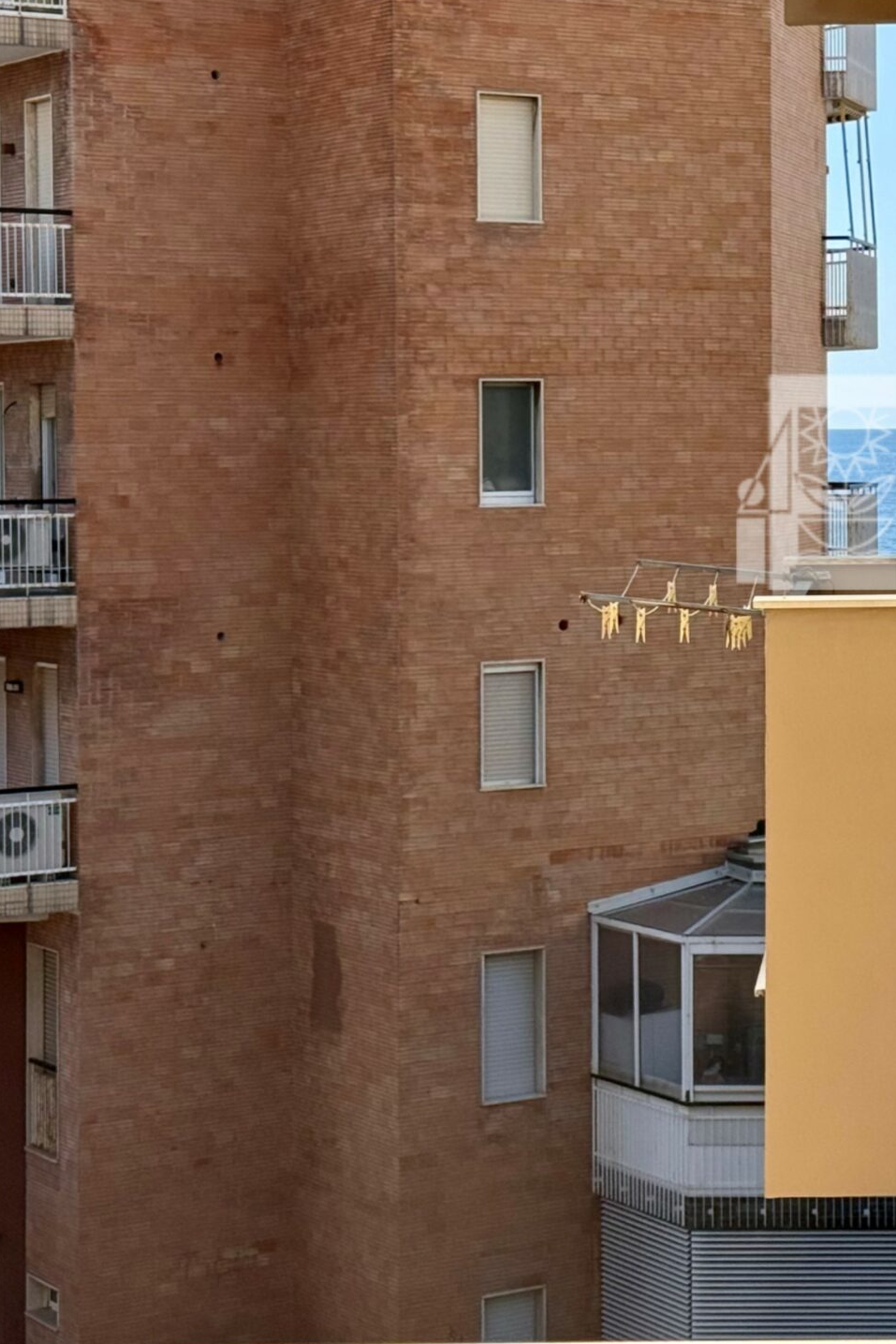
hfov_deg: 15.2
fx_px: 3323
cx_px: 818
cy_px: 482
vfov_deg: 22.8
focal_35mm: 89
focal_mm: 6.76
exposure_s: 1/4878
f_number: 1.78
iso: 64
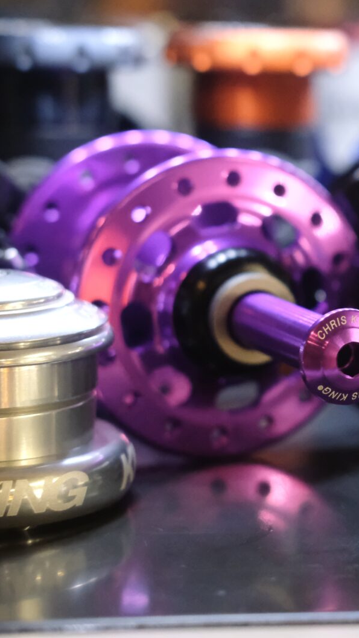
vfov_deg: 25.3
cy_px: 319
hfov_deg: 13.9
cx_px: 453
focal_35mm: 84
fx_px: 1422
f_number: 3.2
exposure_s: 1/1000
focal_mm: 35
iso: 5000
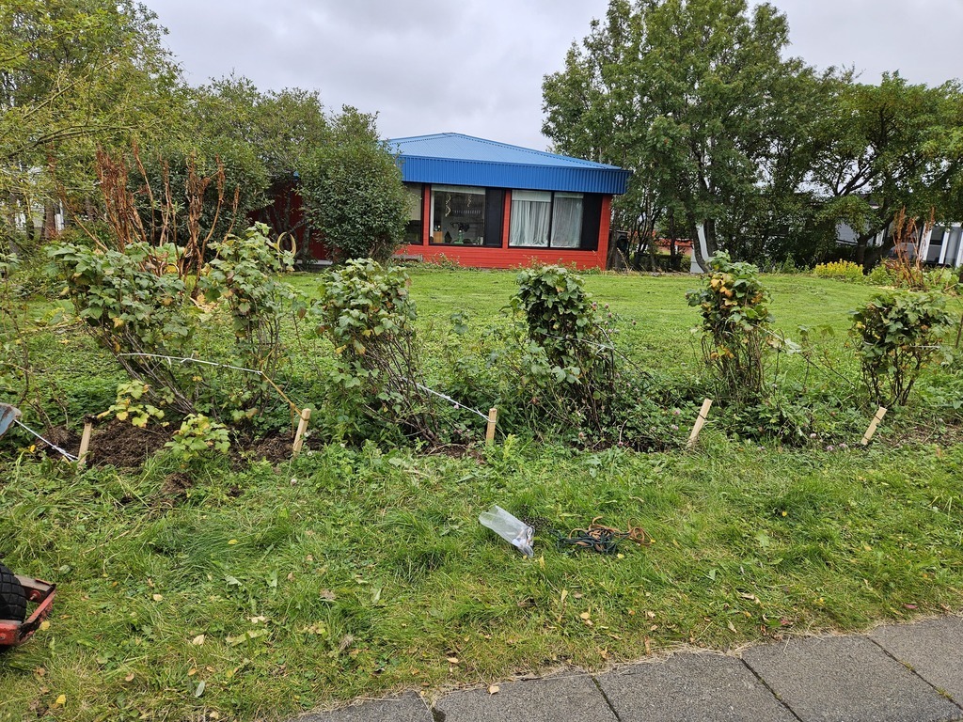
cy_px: 361
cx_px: 482
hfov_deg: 73.9
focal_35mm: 23
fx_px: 640
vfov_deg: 58.9
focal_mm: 5.4
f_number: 1.8
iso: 25
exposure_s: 1/202
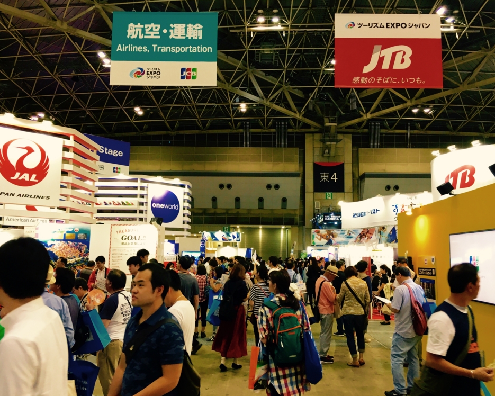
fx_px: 454
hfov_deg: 57.2
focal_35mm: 31
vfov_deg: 47.1
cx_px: 260
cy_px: 198
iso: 64
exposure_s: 1/30
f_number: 2.2
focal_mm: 4.15
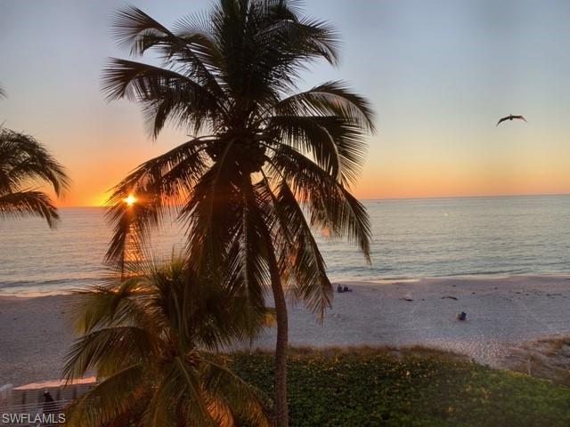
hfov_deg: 67.3
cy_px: 214
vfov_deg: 53.1
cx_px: 285
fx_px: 428
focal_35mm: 26
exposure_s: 1/196
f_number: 1.8
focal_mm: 4.25
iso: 25
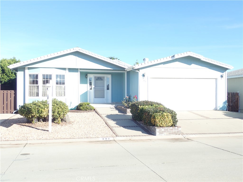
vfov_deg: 40.7
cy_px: 91
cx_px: 122
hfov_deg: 52.6
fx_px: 246
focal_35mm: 35
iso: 100
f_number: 3.5
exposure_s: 1/320
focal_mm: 6.42
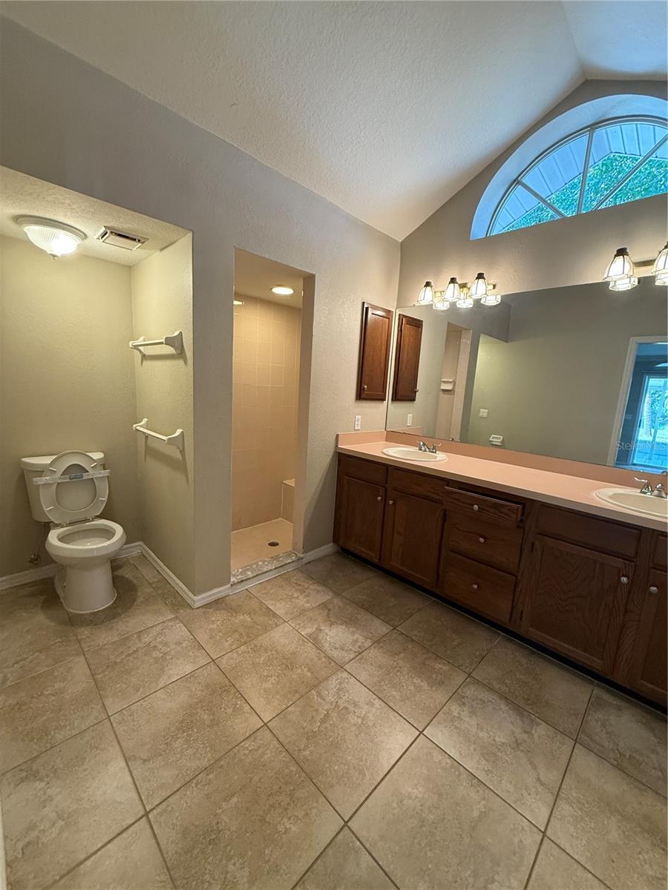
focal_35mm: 14
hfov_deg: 85.7
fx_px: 360
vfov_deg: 102.1
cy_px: 445
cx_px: 334
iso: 320
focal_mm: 2.22
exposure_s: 1/60
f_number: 2.2
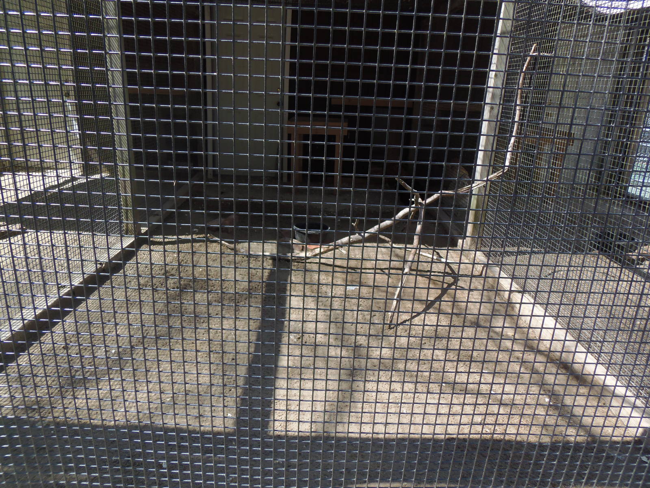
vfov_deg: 56.8
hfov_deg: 71.6
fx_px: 451
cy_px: 244
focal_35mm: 24
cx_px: 325
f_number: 2.9
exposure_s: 1/320
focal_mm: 4.3
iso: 64
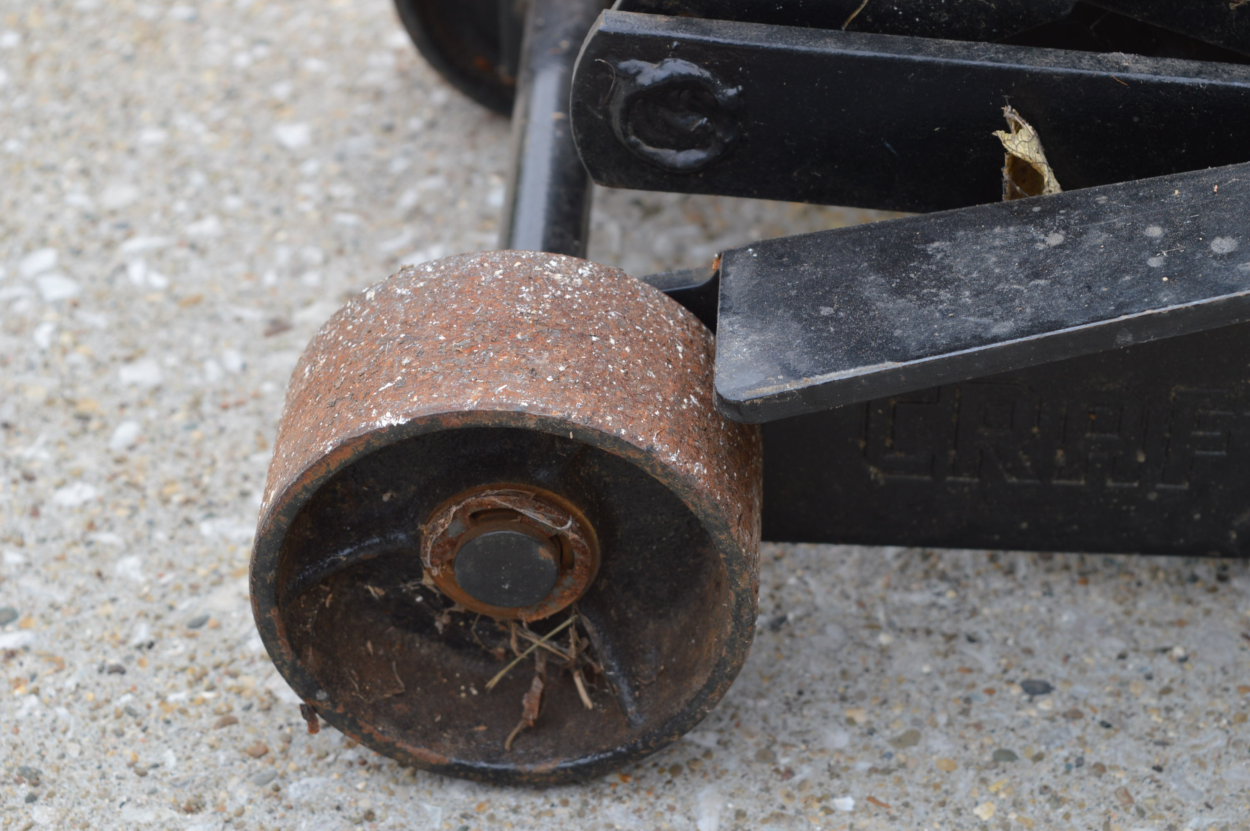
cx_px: 625
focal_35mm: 82
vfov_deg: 16.5
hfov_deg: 24.6
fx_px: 2862
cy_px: 416
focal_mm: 55
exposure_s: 1/100
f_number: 8
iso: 100
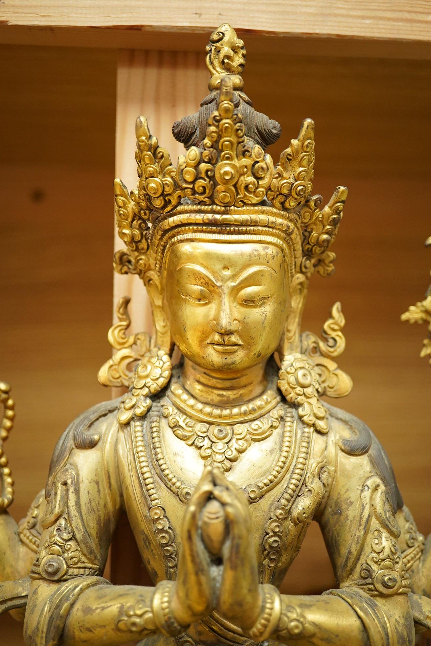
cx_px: 216
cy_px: 323
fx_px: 808
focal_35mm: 45
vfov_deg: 43.6
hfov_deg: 29.9
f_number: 5.6
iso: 2500
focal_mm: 30
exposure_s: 1/250
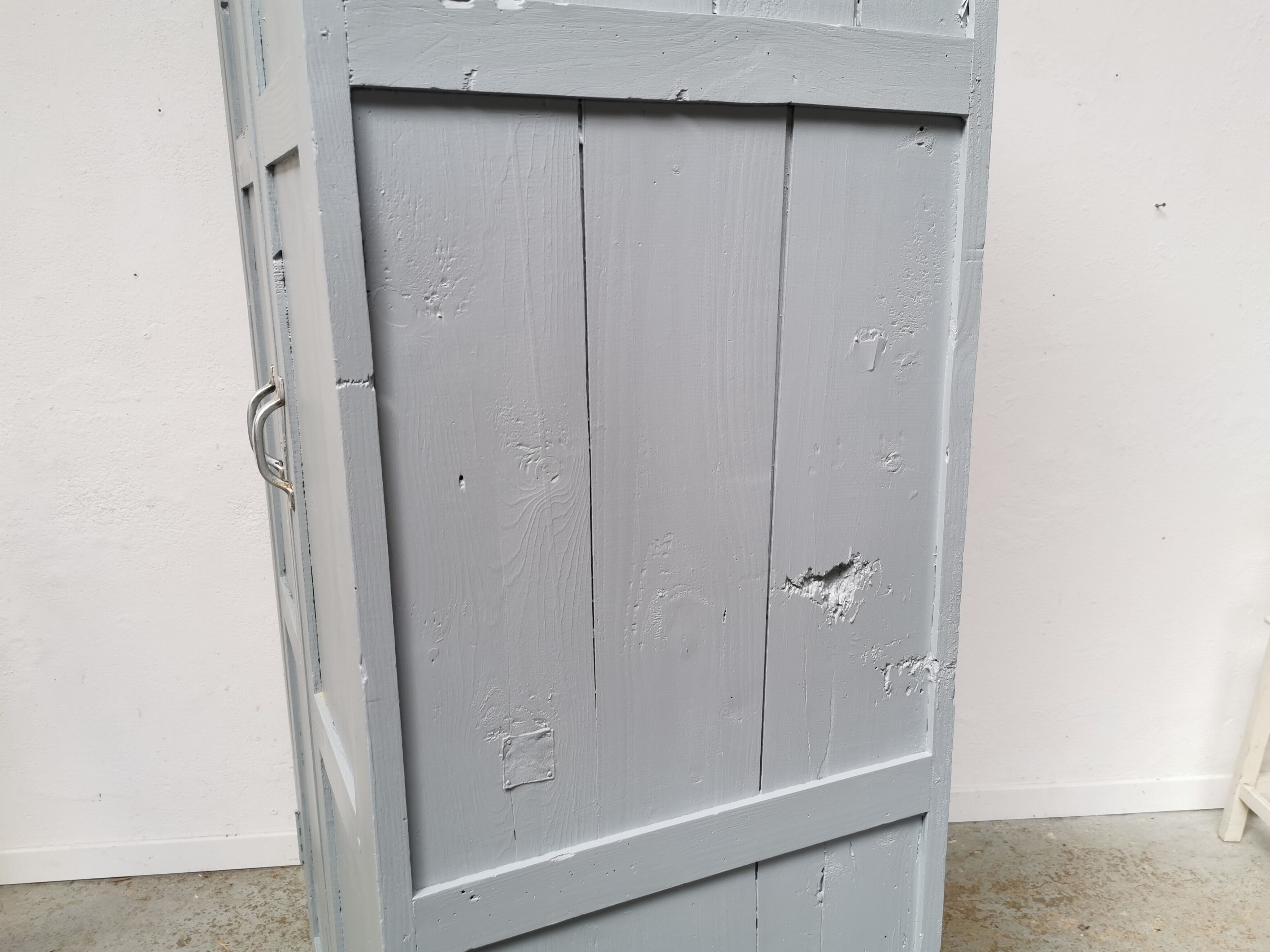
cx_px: 643
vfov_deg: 49.7
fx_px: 1027
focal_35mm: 28
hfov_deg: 63.4
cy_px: 475
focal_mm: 5.58
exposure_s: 1/235
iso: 50
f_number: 1.8
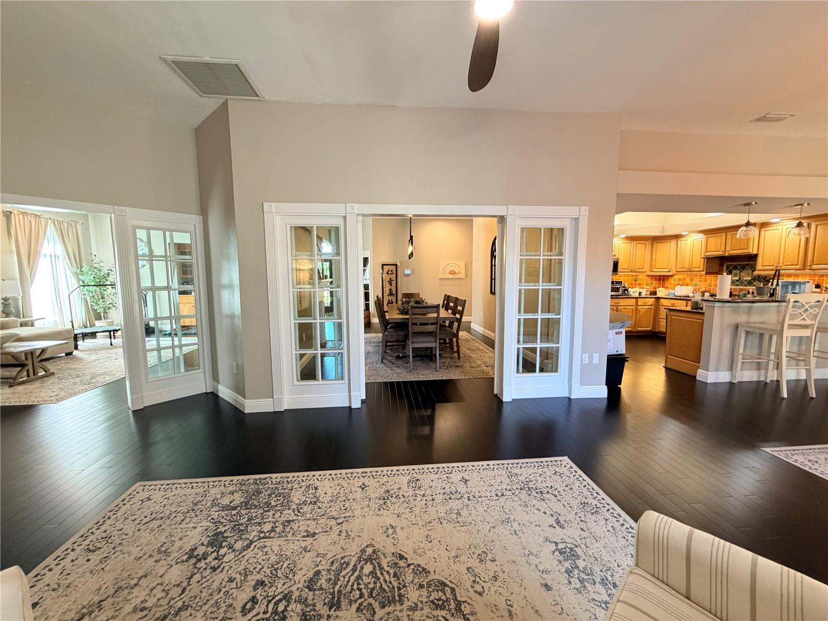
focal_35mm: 14
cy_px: 310
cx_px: 414
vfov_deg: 85.7
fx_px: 335
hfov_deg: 102.1
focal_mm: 2.22
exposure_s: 1/60
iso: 320
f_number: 2.2
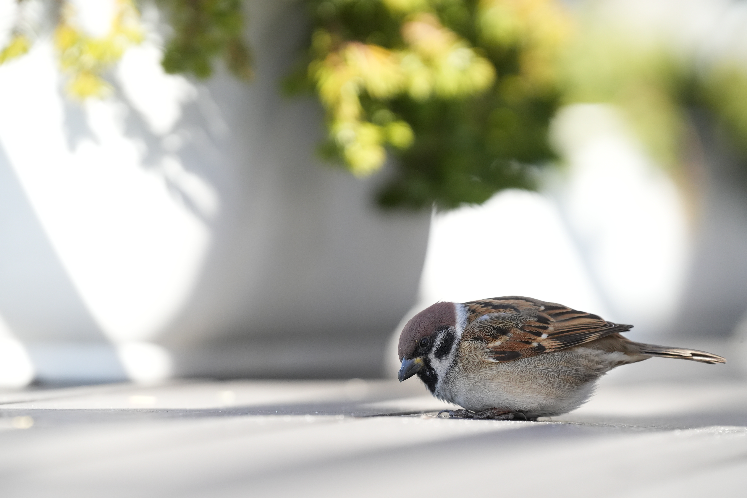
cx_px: 374
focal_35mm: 200
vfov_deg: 6.9
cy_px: 249
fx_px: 4150
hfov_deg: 10.3
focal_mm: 200
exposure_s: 1/4000
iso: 3200
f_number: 5
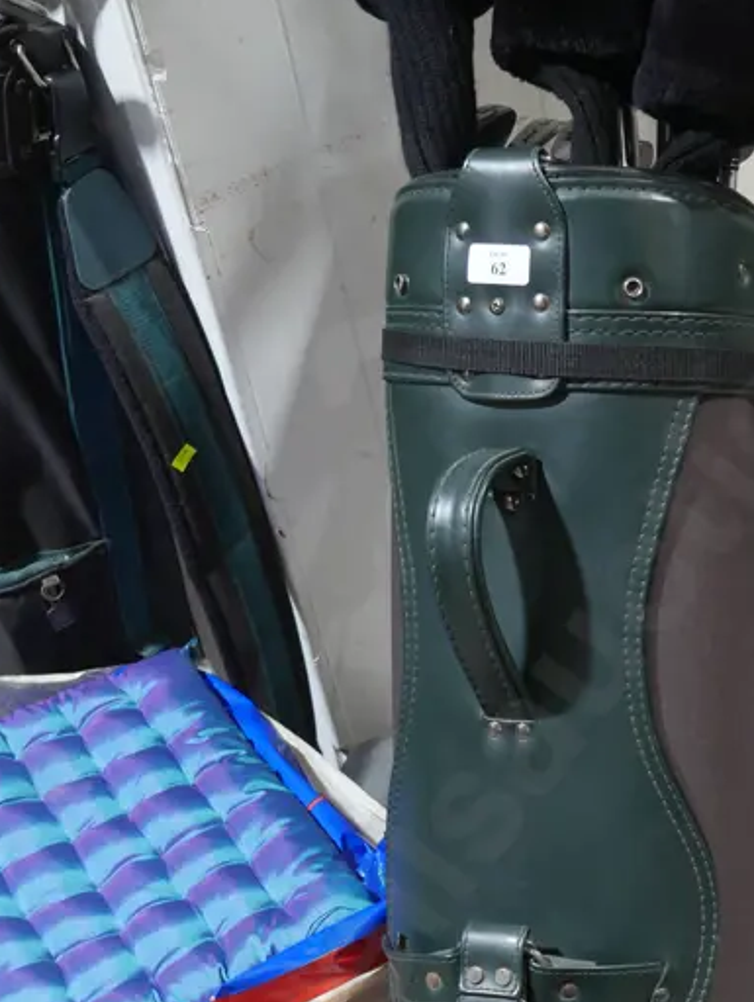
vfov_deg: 26.9
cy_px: 650
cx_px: 598
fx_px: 2088
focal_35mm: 72
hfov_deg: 20.3
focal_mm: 18
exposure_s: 1/60
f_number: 4
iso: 500
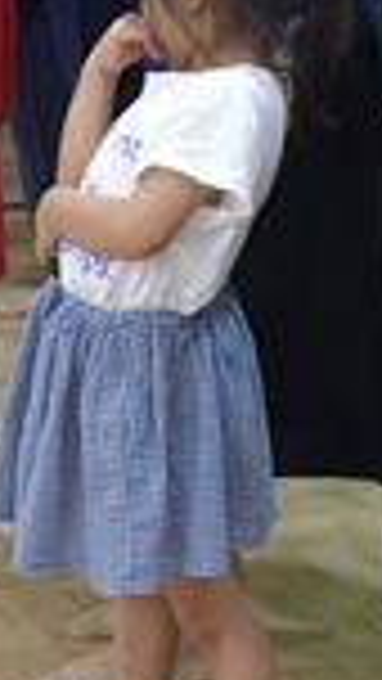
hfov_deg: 10.1
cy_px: 23
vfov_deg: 17.5
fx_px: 2160
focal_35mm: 120
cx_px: 324
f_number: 1.5
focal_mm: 5.1
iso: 160
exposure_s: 1/60
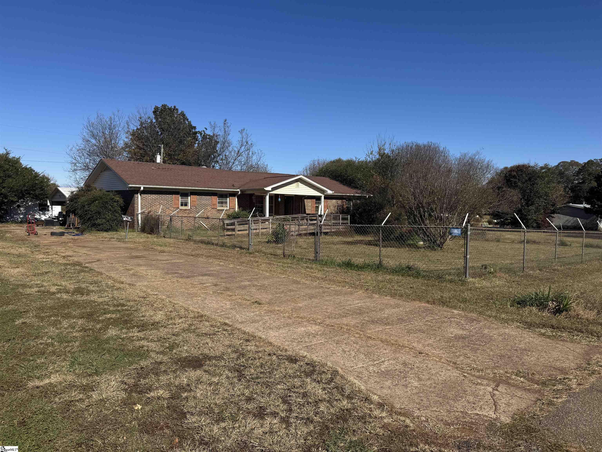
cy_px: 226
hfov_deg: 71.6
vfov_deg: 56.8
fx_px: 417
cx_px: 301
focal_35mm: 24
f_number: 1.78
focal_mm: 6.76
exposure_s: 1/5814
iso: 80
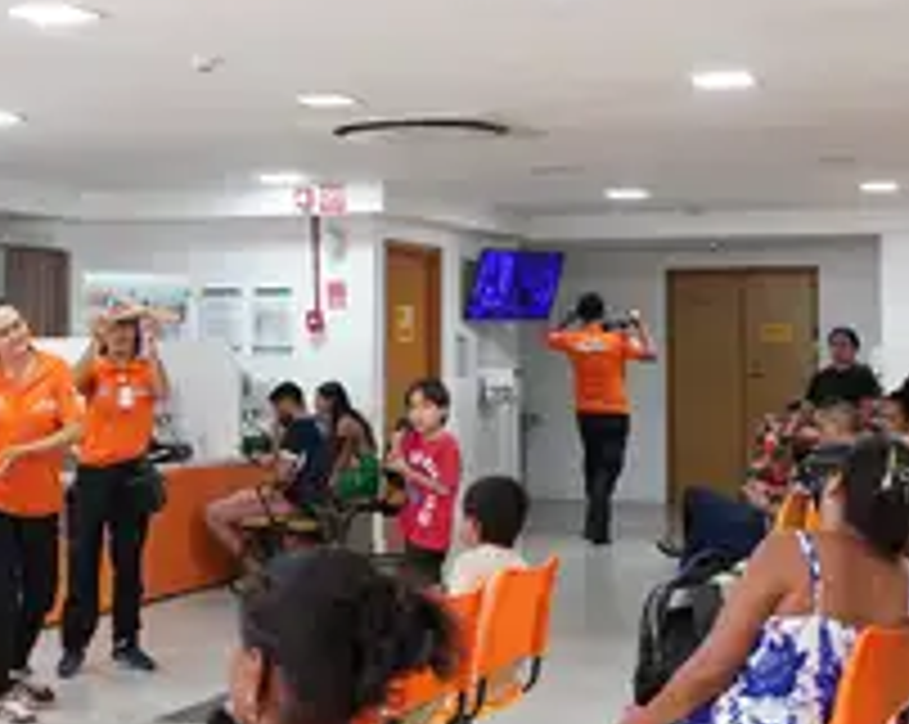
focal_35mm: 67
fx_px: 1800
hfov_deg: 28.3
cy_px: 238
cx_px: 423
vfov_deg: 22.7
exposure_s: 1/160
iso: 1600
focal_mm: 24
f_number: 2.8
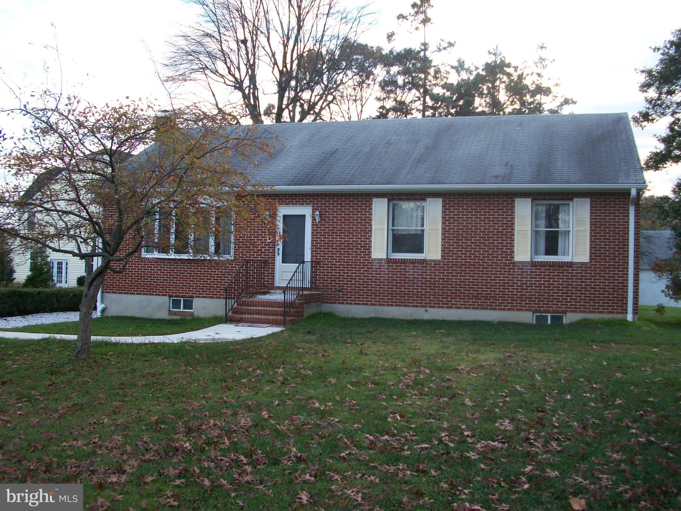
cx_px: 340
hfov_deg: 52.6
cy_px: 256
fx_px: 689
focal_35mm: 35
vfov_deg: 40.7
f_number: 3.1
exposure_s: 1/100
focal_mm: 6.3
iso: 80
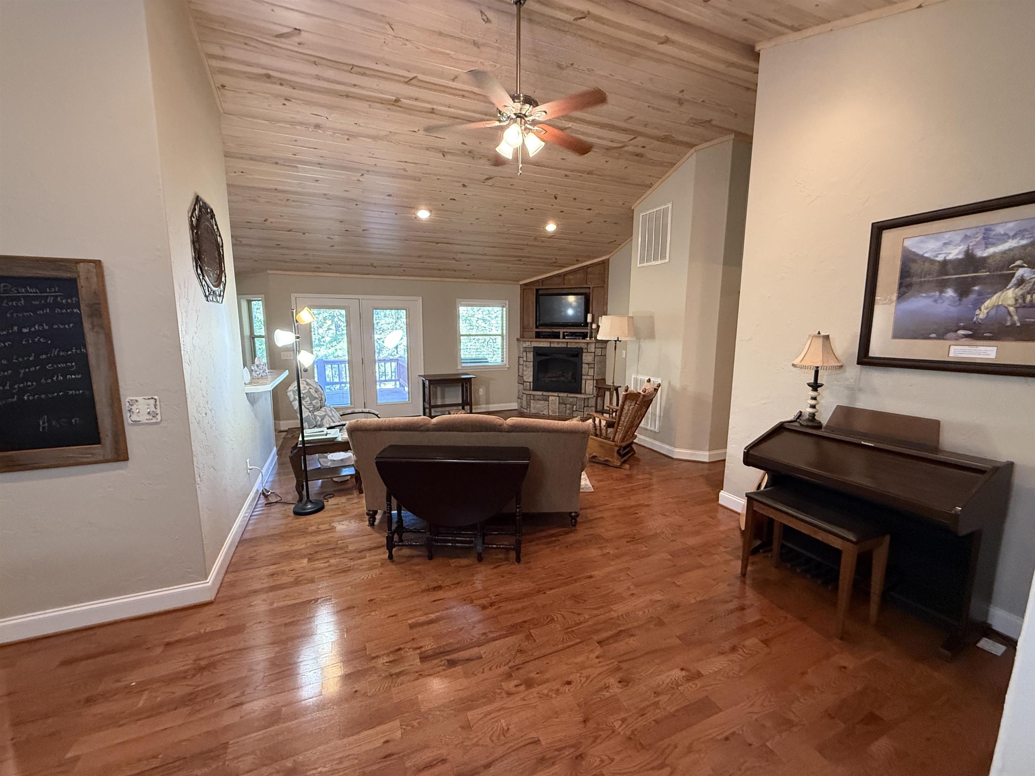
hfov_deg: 102.1
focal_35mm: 14
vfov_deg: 85.7
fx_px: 419
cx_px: 518
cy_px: 388
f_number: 2.2
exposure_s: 1/60
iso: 500
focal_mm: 2.22
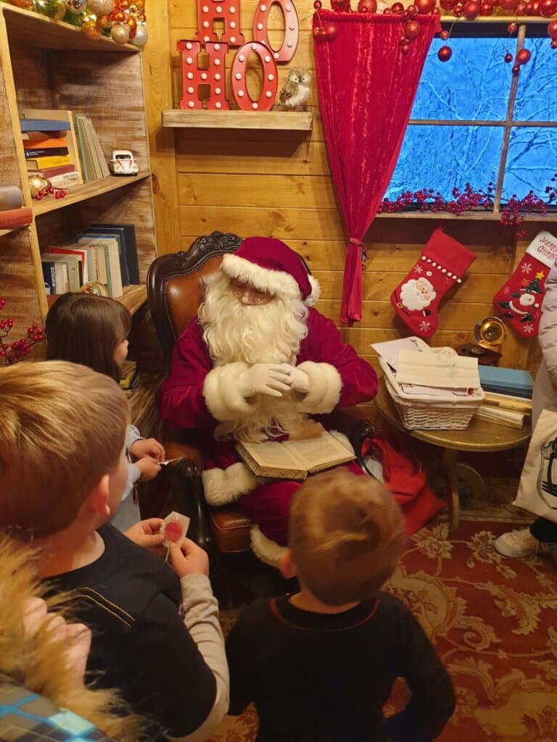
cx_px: 278
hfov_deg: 53.1
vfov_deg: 67.3
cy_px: 371
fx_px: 558
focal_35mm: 26
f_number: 1.5
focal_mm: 4.3
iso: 320
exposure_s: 1/40
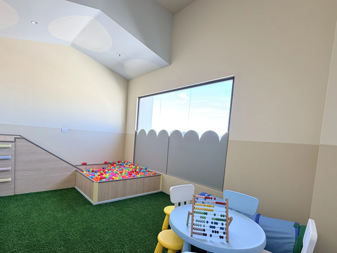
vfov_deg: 71.0
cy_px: 149
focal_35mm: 18
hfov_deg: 87.6
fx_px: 175
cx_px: 155
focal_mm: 2.22
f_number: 2.2
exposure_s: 1/121
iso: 200
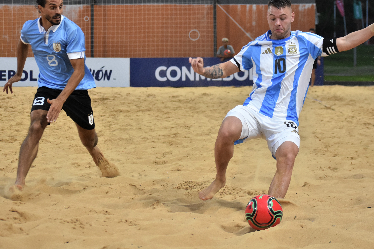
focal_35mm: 131
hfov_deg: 15.6
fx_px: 1361
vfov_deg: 10.5
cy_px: 112
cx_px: 206
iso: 1250
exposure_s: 1/640
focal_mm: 70
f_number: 4.5
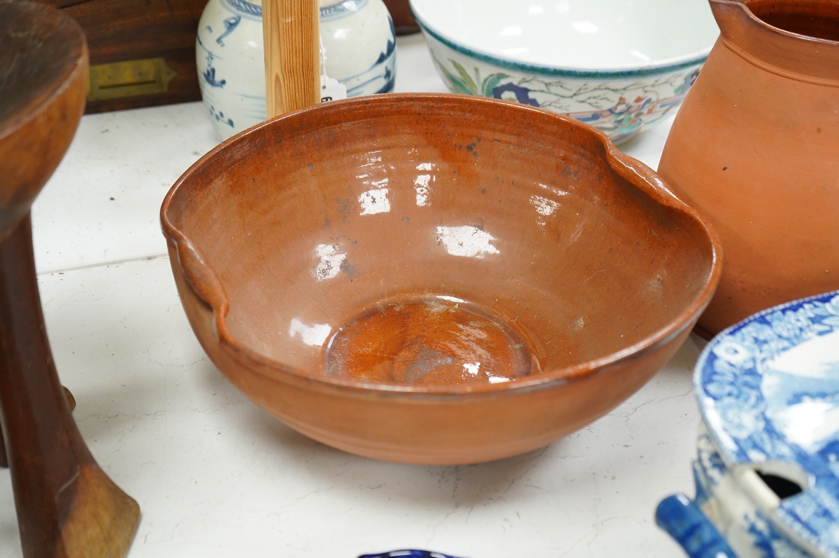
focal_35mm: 48
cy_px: 279
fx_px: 1118
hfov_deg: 41.1
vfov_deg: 28.0
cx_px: 420
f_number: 5
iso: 2500
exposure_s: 1/125
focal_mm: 48
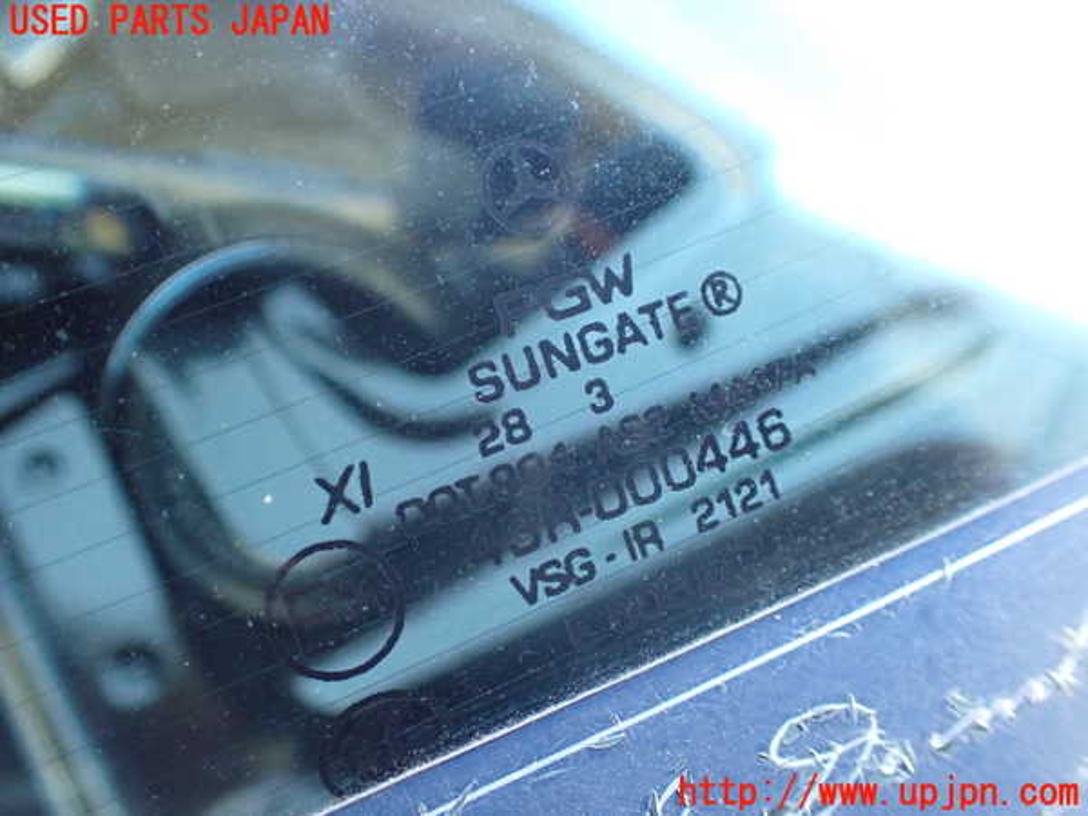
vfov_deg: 46.8
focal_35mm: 30
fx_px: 943
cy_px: 408
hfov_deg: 60.0
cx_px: 544
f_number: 2.3
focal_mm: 5.4
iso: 640
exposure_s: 1/125
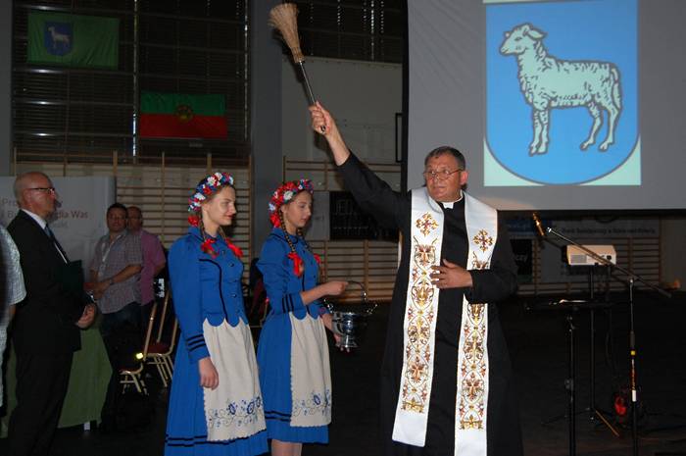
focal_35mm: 39
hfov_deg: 49.6
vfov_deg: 34.1
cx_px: 343
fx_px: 742
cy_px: 228
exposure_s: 1/60
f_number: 4
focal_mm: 26
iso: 400
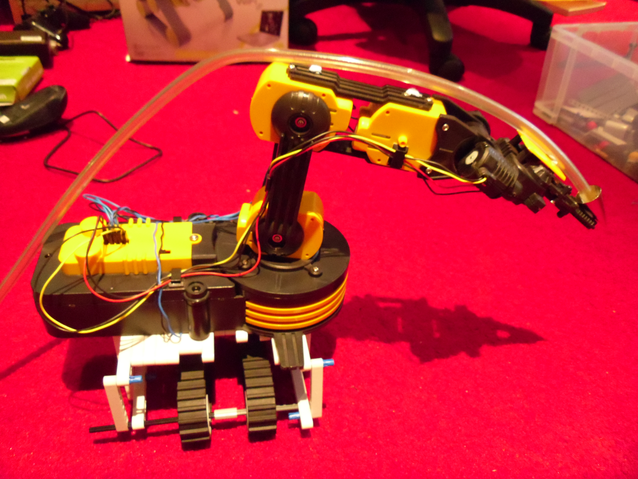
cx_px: 319
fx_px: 571
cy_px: 240
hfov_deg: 58.4
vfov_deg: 45.4
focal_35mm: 31
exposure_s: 1/14
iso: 800
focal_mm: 5.6
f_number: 3.3
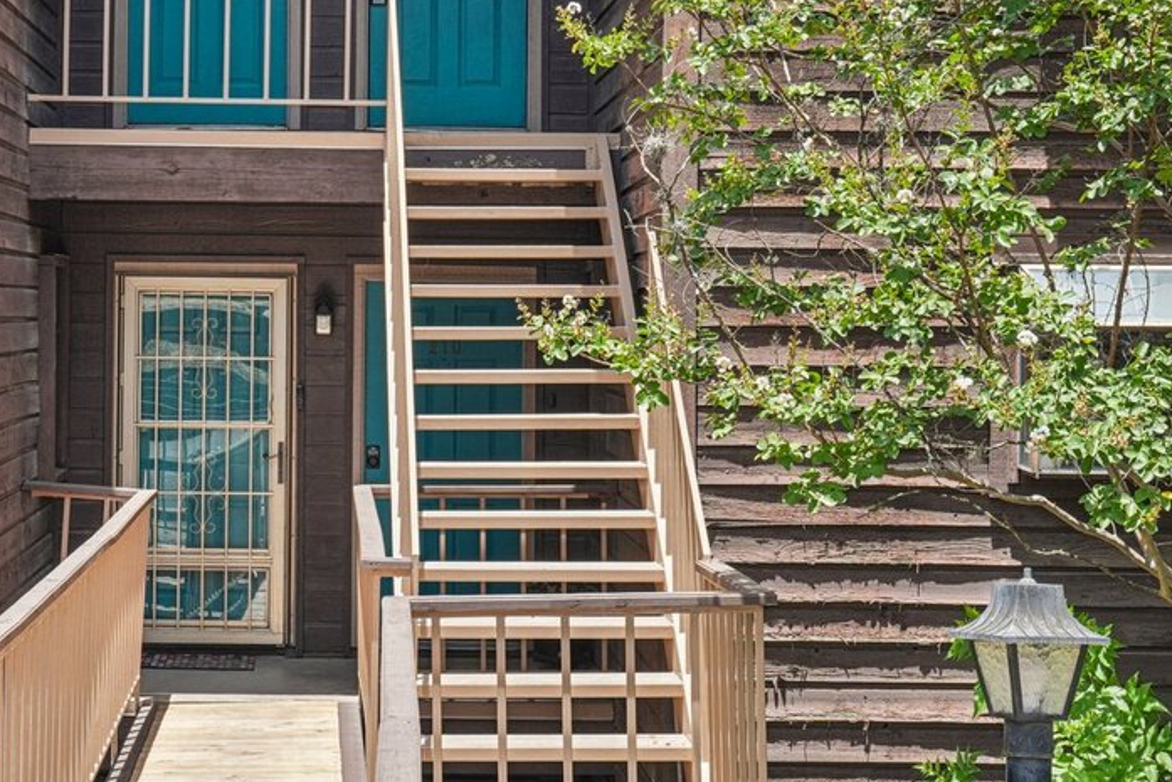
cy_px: 271
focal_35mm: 79
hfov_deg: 25.5
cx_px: 372
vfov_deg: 17.2
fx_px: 2572
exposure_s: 1/90
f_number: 8
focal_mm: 34
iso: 200
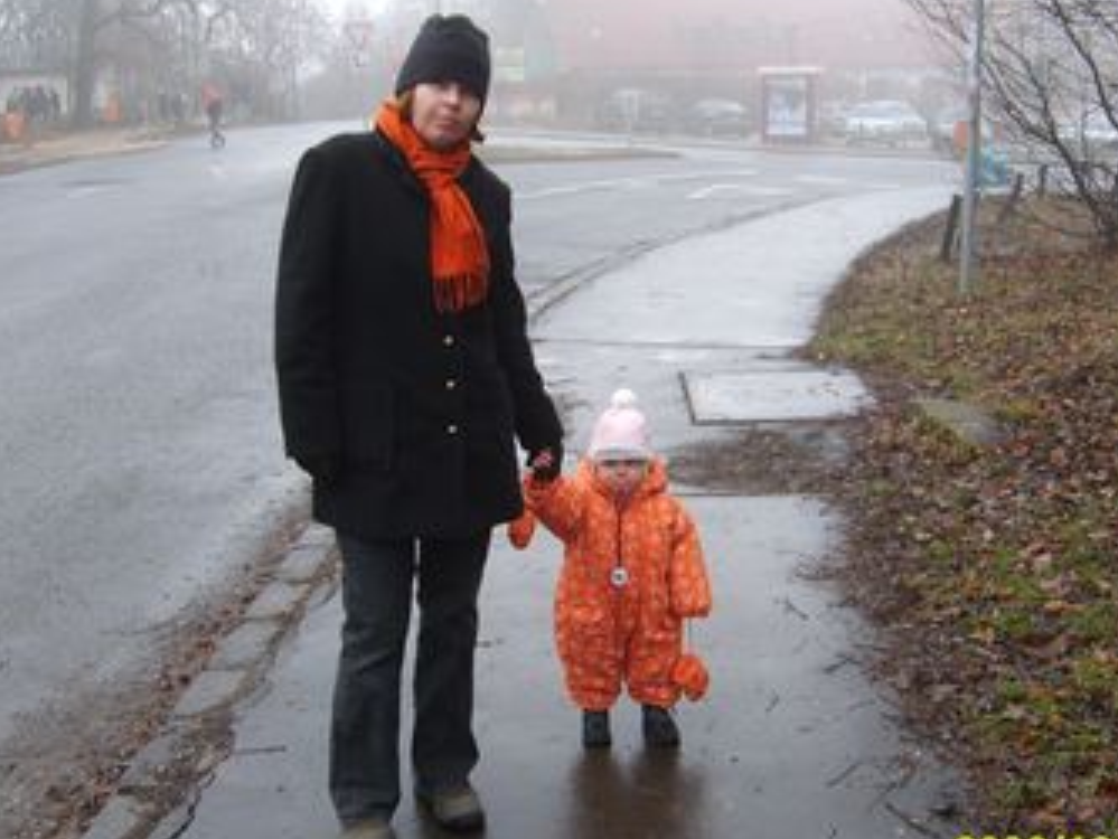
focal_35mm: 42
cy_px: 409
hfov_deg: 44.8
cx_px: 551
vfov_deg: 34.4
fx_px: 1357
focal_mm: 5.8
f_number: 2.8
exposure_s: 1/60
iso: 50
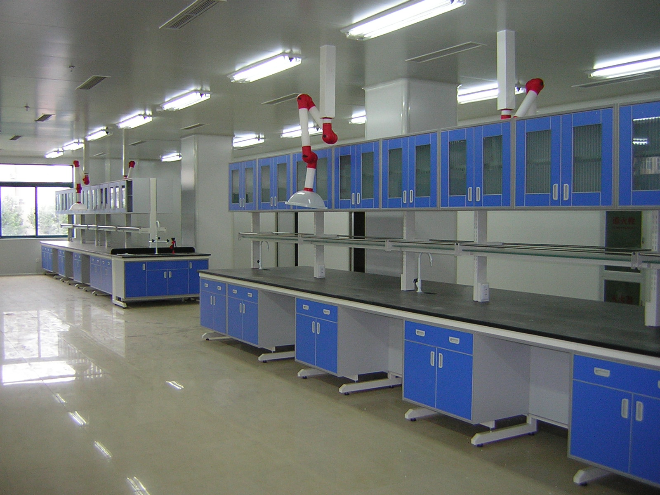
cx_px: 330
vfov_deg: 39.7
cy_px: 248
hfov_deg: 51.4
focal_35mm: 36
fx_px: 686
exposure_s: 1/30
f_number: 2.6
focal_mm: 4.7
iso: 70
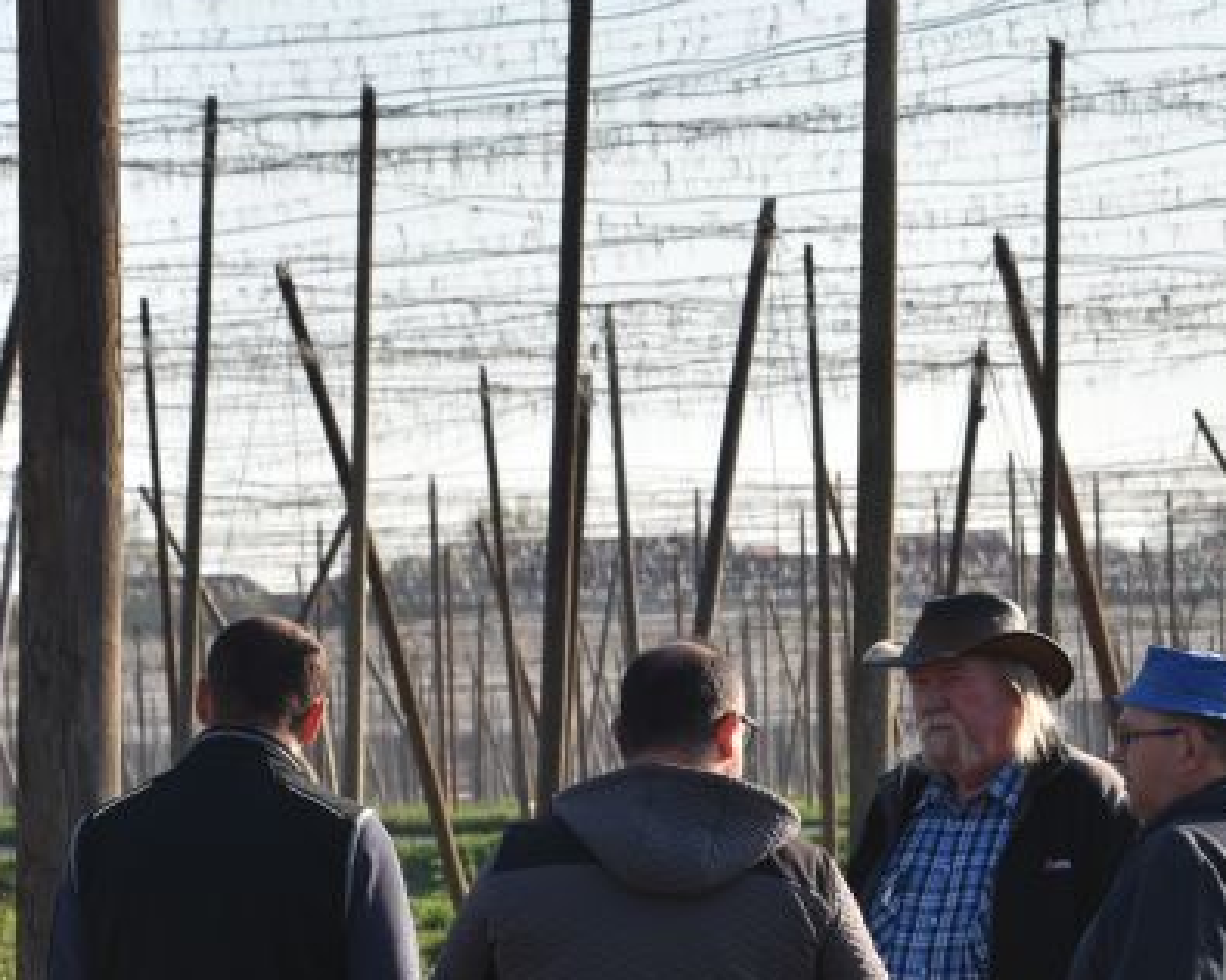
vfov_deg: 5.3
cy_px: 664
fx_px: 10595
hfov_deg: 6.6
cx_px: 975
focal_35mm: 292
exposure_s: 1/250
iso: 100
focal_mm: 80
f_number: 9
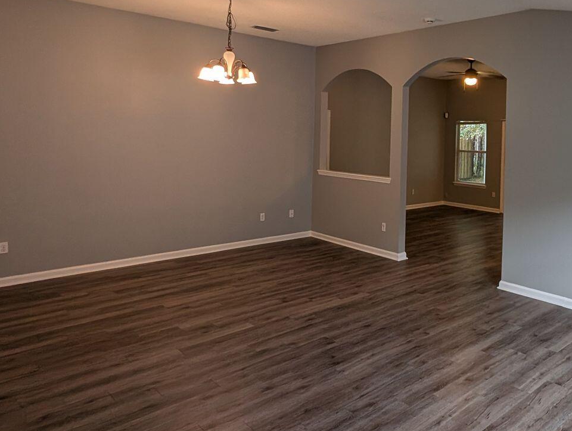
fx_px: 430
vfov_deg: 52.1
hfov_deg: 62.3
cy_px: 141
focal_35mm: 26
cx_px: 447
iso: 127
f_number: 2.2
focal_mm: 1.95
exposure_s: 1/60
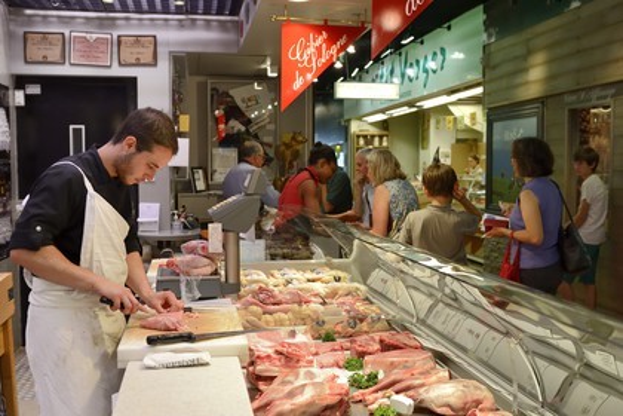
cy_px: 208
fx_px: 658
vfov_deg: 35.1
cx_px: 312
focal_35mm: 38
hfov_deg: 50.7
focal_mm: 38
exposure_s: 1/125
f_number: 4.5
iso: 800
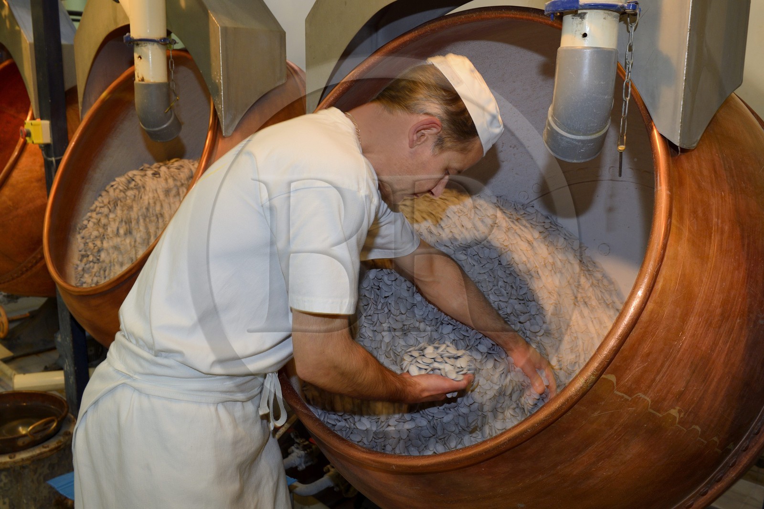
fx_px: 679
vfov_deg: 41.1
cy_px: 254
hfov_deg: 58.7
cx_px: 382
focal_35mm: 32
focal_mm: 32
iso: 400
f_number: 9
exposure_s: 1/25
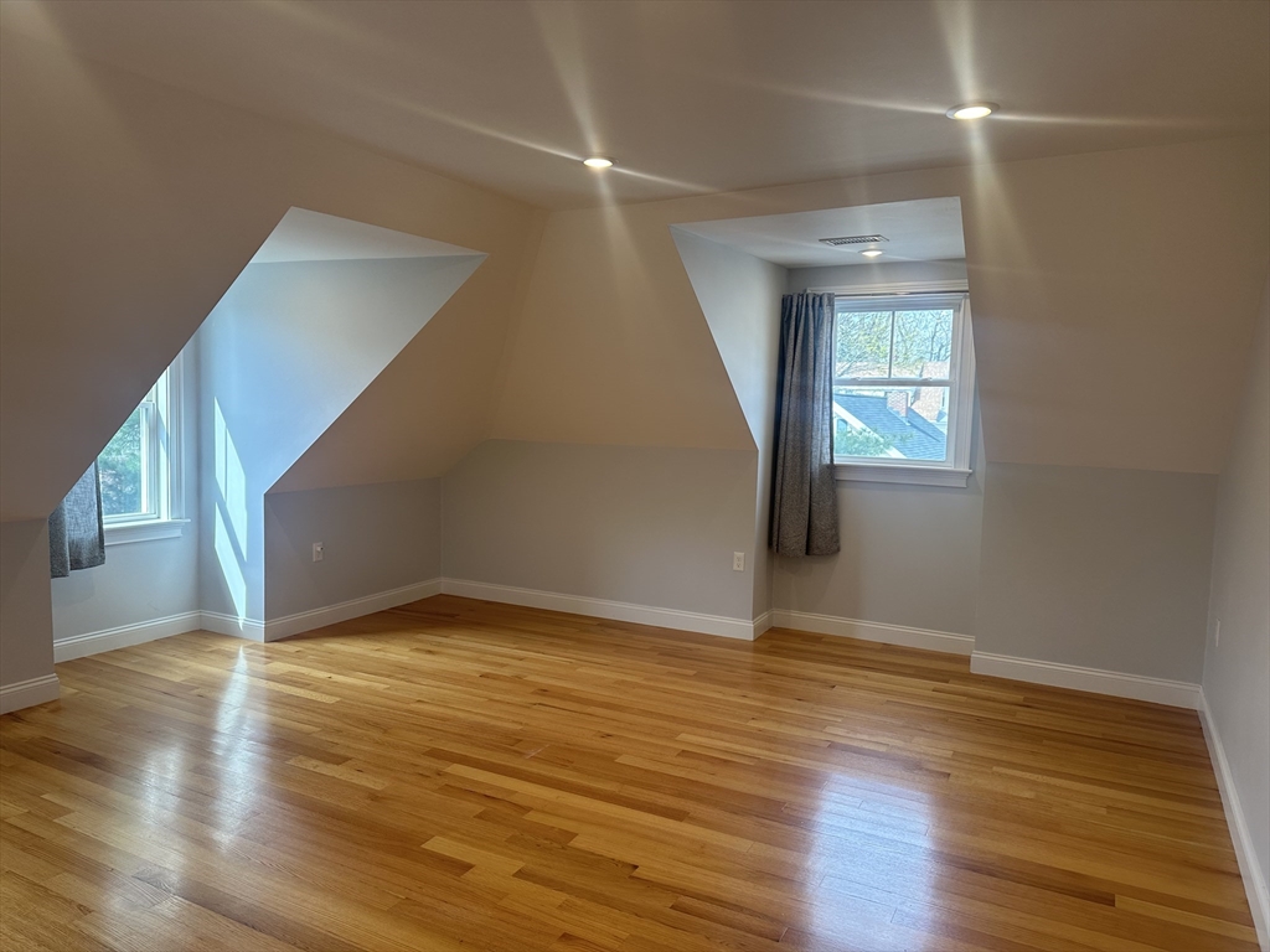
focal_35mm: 24
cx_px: 635
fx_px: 881
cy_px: 476
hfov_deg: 71.6
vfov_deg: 56.8
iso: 100
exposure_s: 1/165
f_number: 1.78
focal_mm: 6.86
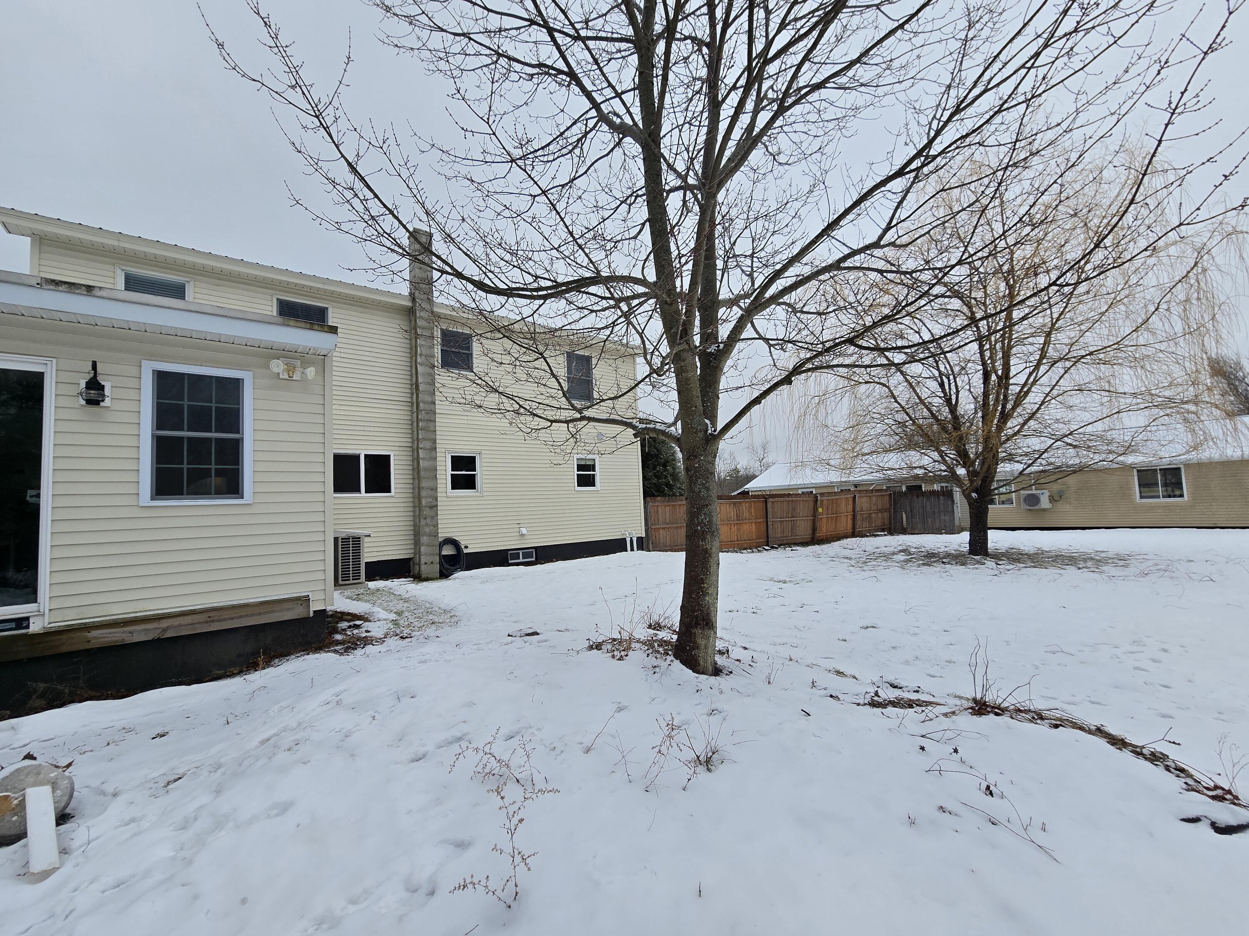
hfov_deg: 106.2
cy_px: 468
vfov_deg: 89.9
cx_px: 624
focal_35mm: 13
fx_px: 469
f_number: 2.2
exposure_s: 1/883
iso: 50
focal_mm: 2.2
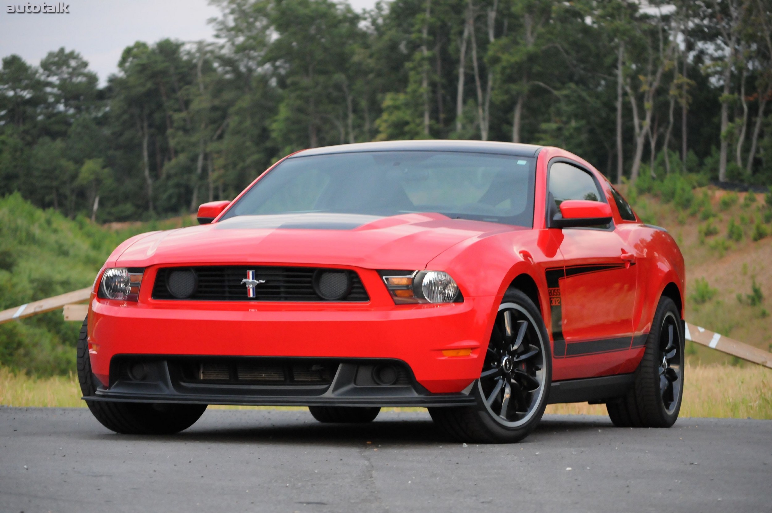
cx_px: 386
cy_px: 256
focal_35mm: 138
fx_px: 2956
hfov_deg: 14.9
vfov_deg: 9.9
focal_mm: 92
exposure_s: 1/125
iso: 2000
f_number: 5.6
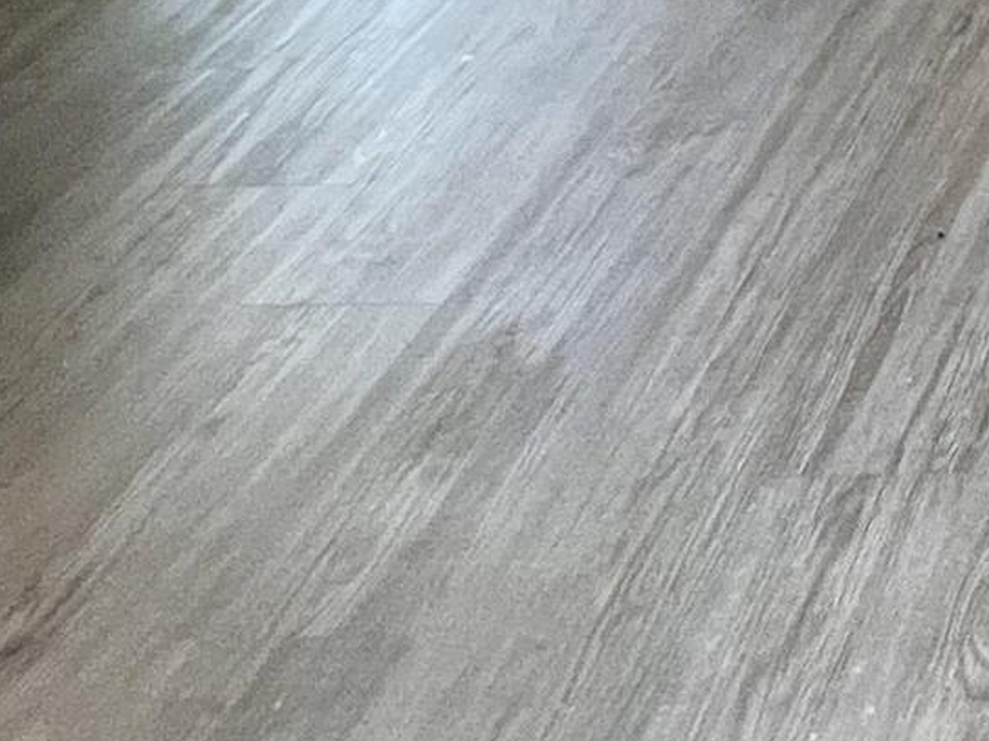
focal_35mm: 74
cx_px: 1795
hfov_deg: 19.5
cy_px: -1092
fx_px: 2114
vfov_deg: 13.6
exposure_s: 1/60
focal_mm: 1.57
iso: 200
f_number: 1.8
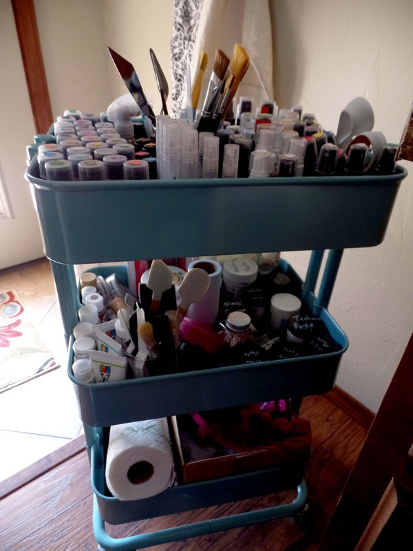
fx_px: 366
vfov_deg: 73.9
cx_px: 206
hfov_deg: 58.9
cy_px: 276
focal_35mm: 23
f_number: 2.8
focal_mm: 4.1
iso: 400
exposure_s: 1/20
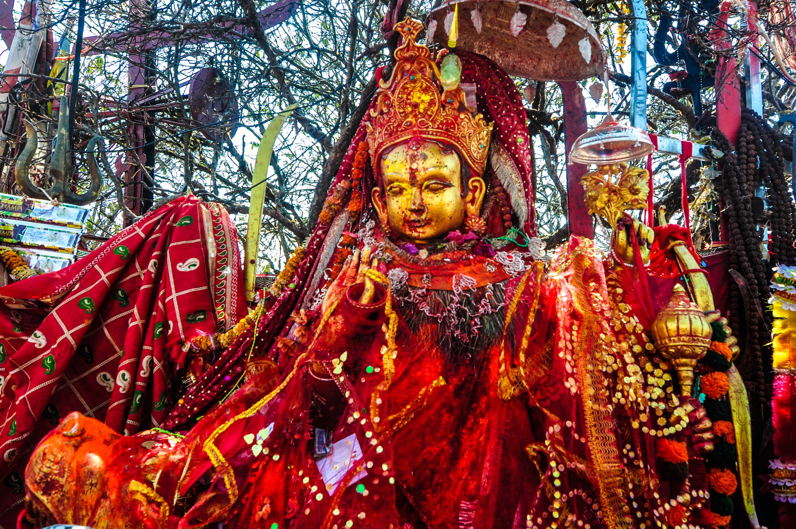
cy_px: 263
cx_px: 433
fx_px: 521
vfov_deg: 53.8
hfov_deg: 74.6
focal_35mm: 24
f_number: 6.3
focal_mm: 13
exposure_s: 1/160
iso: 200
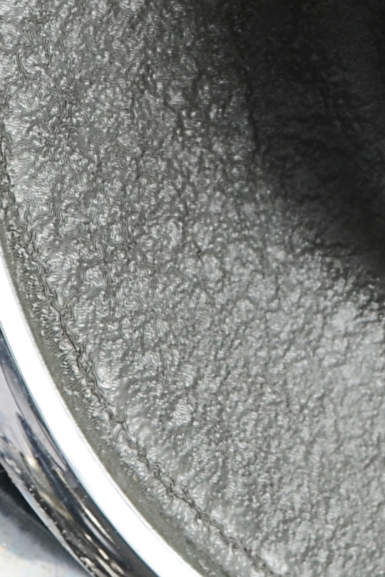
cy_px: 489
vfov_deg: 6.4
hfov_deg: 4.3
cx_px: 349
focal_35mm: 319
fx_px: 5113
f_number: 9
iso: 100
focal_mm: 35
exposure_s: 1/80
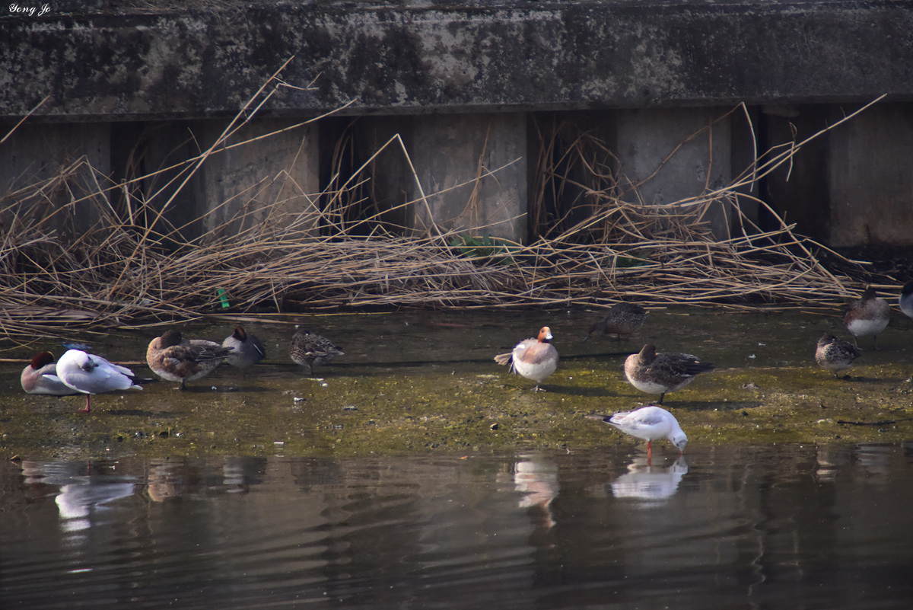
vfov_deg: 1.4
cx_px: 456
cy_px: 305
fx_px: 25369
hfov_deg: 2.1
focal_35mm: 1000
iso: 2000
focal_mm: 1000
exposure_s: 1/1000
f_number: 13
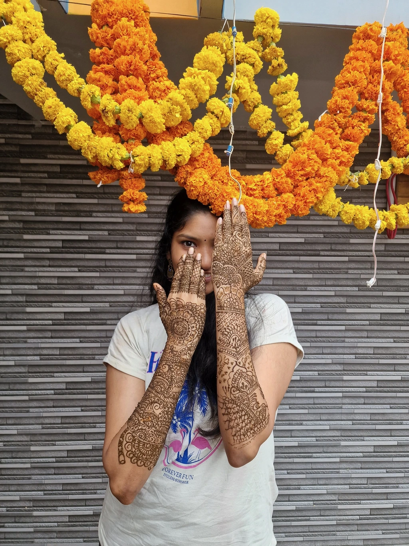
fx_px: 362
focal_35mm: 23
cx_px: 204
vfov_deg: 73.9
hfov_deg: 58.9
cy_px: 273
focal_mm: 6.4
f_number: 1.8
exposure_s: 1/180
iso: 64
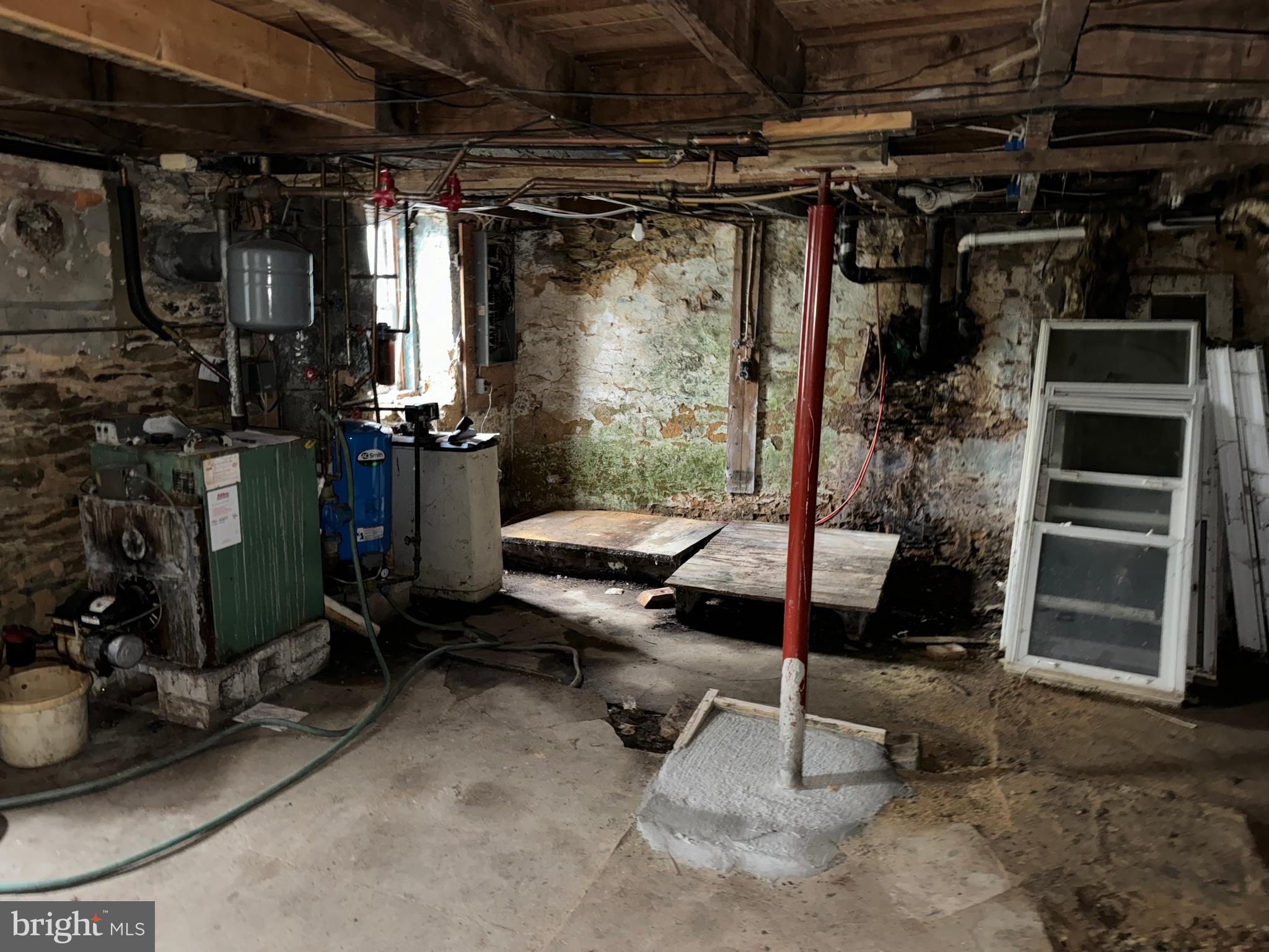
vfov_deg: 56.8
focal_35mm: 24
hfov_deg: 71.6
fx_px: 880
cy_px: 476
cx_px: 634
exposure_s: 1/5
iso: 320
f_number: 1.78
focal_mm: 6.86
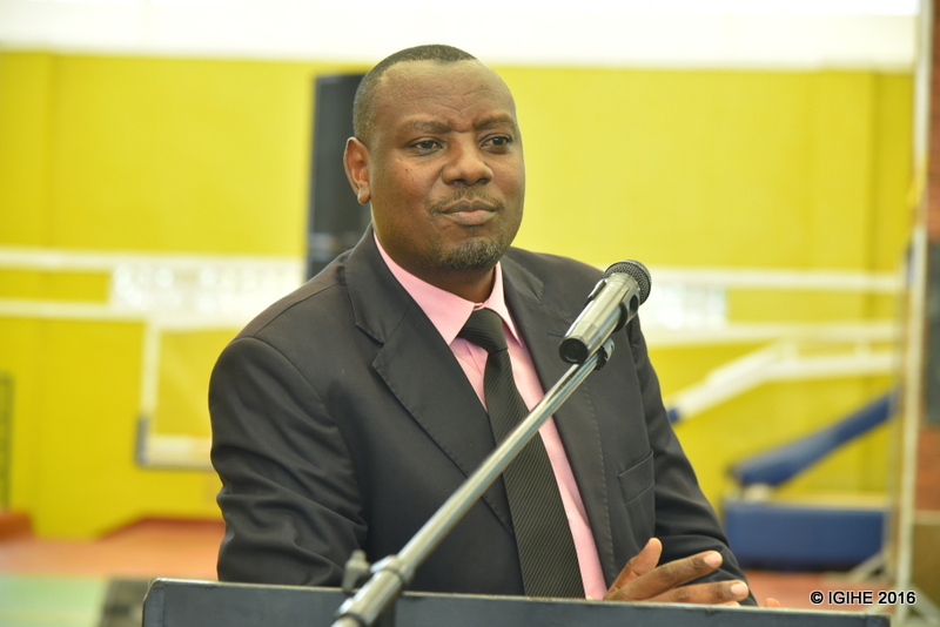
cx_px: 470
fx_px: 2743
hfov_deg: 19.4
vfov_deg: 13.1
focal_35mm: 105
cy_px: 314
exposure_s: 1/250
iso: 1600
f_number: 5
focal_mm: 105
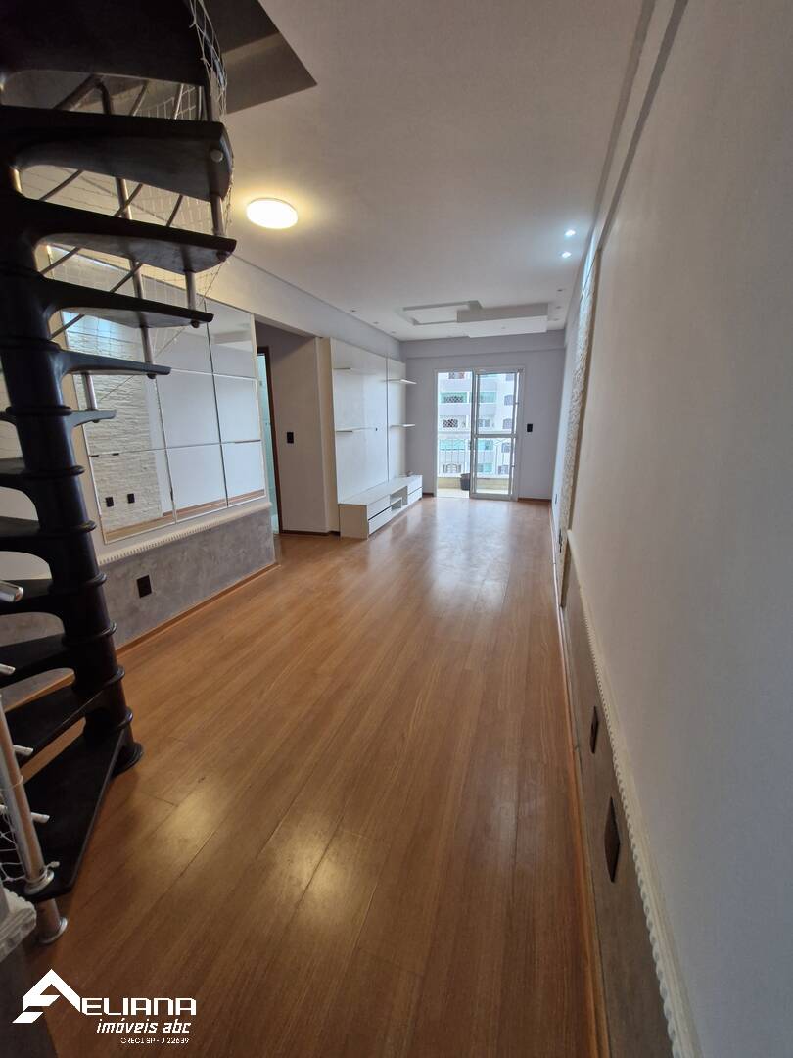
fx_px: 397
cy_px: 529
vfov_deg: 106.2
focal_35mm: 13
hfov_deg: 89.9
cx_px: 396
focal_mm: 1.74
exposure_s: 1/60
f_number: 2.2
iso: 200
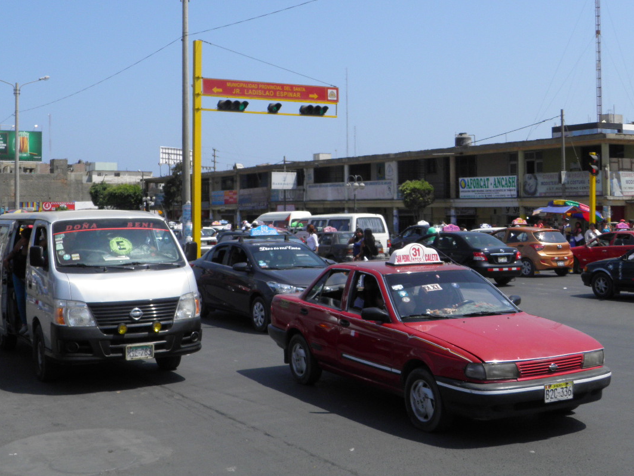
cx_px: 290
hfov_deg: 40.4
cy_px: 191
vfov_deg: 30.8
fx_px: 861
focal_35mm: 47
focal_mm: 7.1
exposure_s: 1/640
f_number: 5.7
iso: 100
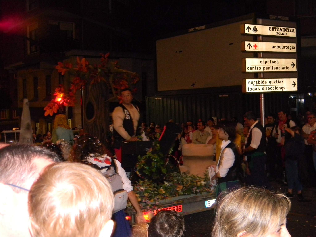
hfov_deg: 40.4
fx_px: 429
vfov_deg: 30.9
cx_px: 158
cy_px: 118
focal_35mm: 47
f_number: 3.9
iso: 397
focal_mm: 8.6
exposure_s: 1/30
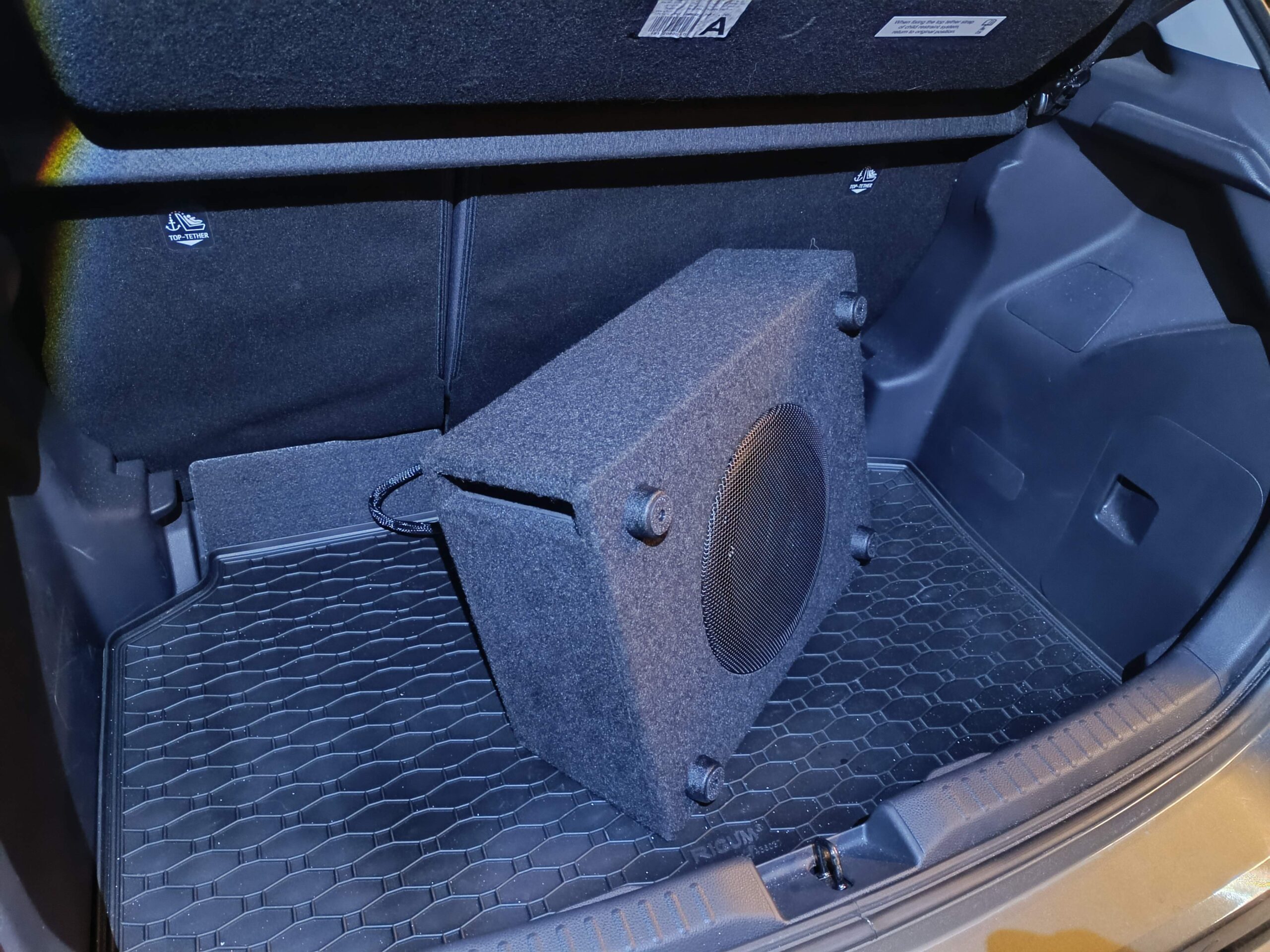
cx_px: 635
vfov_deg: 56.8
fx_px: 881
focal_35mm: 24
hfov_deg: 71.6
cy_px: 476
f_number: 1.88
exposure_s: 1/25
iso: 1130
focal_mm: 5.59
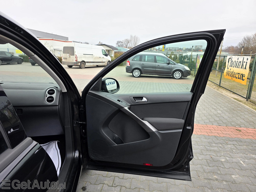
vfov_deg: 58.9
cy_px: 96
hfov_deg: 73.9
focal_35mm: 23
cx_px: 128
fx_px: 170
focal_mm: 6.3
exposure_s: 1/180
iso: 40
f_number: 1.7
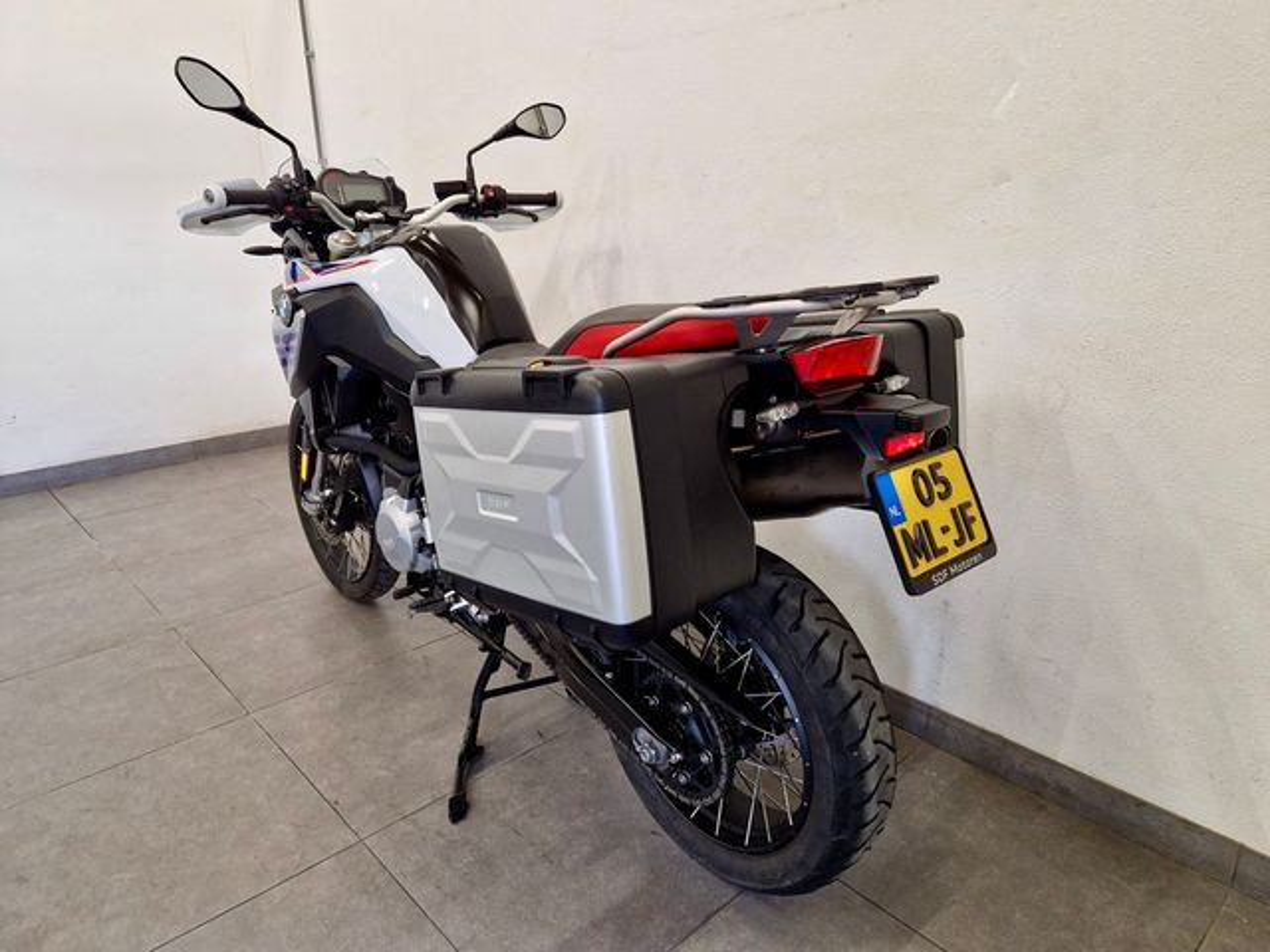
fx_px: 844
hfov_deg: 73.9
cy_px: 476
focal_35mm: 23
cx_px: 635
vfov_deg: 58.9
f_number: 1.8
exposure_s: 1/100
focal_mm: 5.4
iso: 400
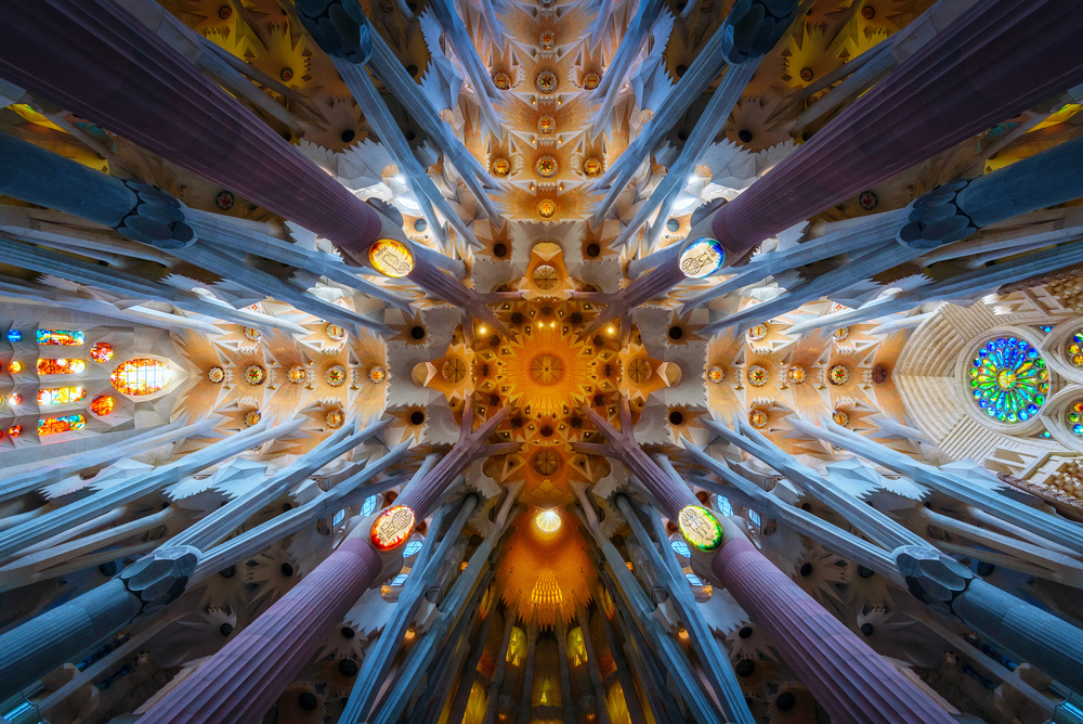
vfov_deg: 77.4
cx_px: 542
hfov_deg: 100.4
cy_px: 362
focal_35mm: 15
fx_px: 451
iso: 200
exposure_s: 1/1000
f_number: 3.3
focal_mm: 15
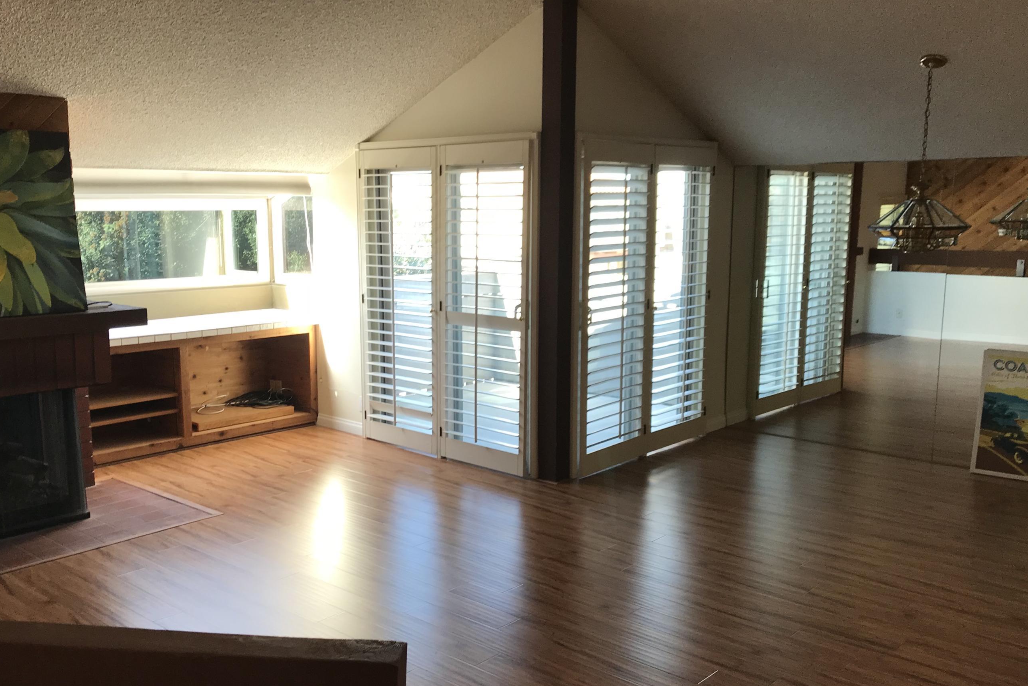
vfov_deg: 38.8
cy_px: 384
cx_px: 468
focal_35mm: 34
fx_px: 971
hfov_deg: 55.7
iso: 25
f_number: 1.8
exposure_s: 1/60
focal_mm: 3.99
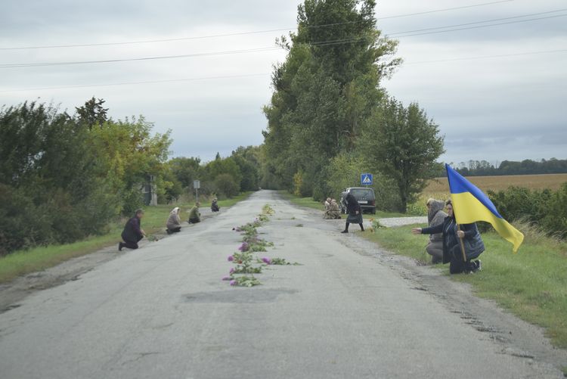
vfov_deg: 16.6
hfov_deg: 24.6
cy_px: 190
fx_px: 1300
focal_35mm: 82
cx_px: 284
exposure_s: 1/400
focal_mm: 55
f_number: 5.6
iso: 200
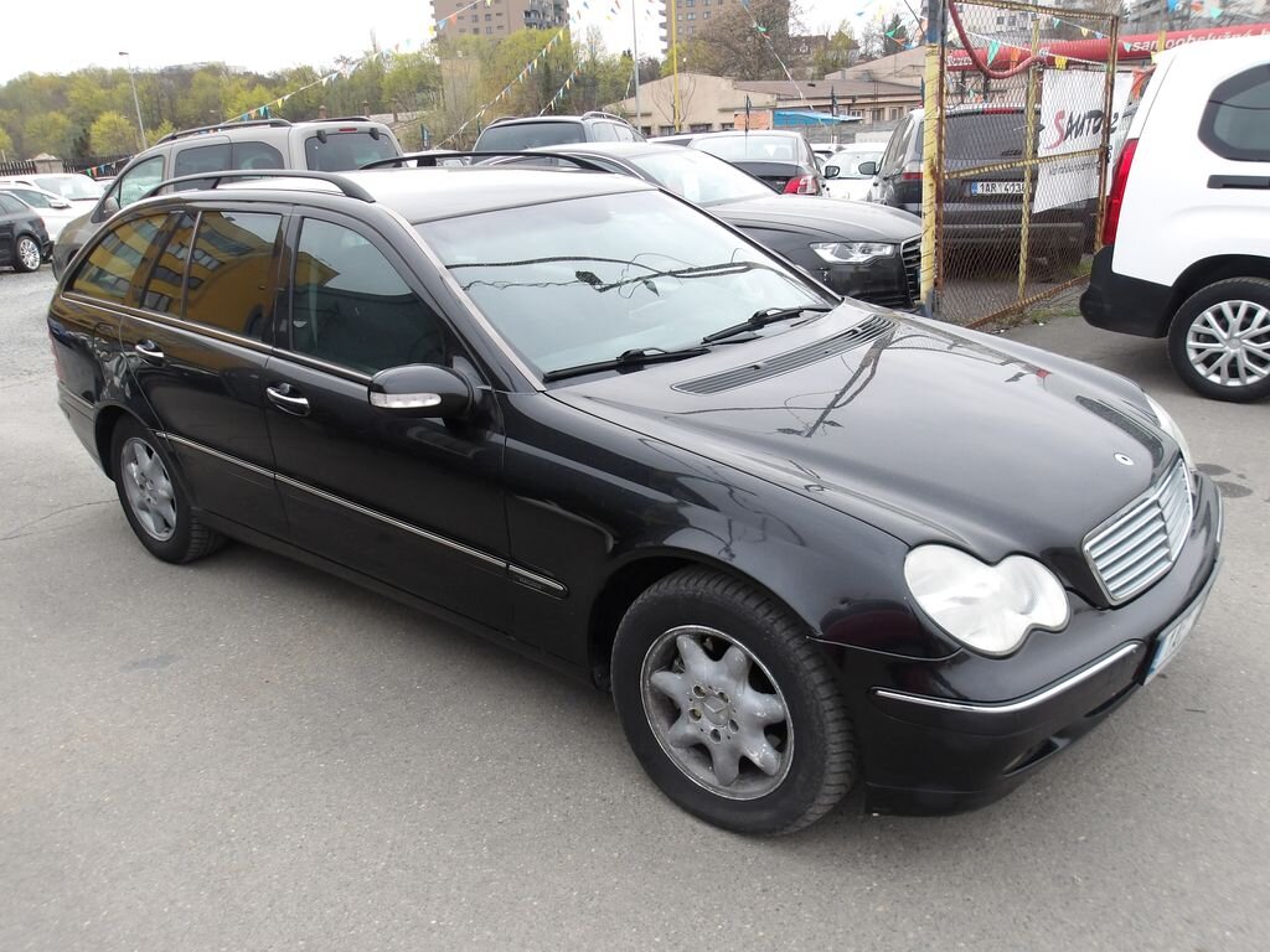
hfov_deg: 65.3
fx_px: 991
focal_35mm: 27
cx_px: 635
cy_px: 476
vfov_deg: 51.4
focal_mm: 4.9
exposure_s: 1/341
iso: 100
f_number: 3
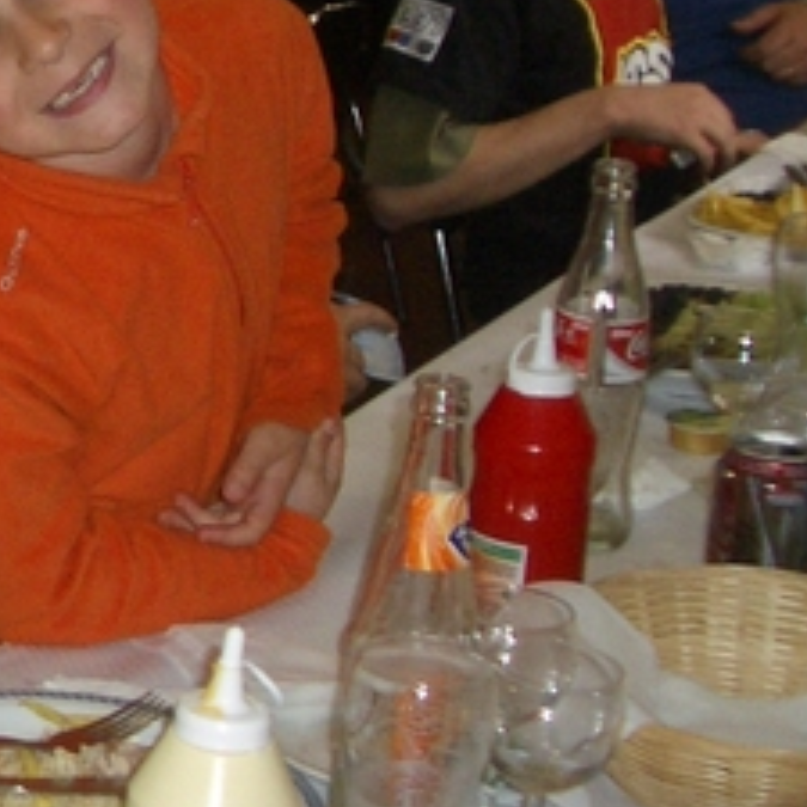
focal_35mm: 110
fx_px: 2901
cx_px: -380
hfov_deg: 14.8
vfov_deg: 15.7
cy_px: 90
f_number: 2.6
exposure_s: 1/60
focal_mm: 5.8
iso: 100
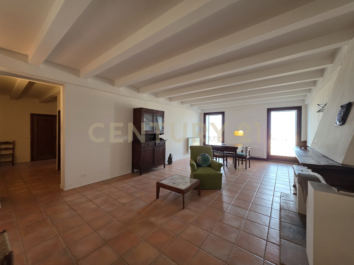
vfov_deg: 89.9
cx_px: 177
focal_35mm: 13
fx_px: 133
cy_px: 132
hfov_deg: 106.2
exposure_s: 1/100
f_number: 1.9
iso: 250
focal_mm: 2.2
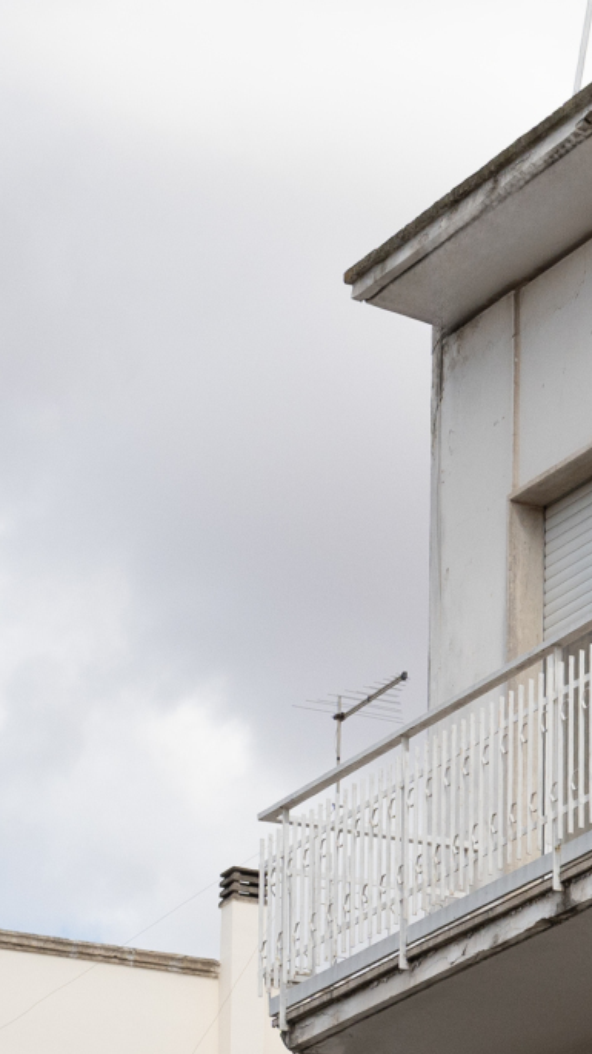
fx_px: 5026
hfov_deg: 6.3
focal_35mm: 180
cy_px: 612
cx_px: 1591
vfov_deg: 12.0
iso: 800
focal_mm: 46
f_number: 7.1
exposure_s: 1/2000
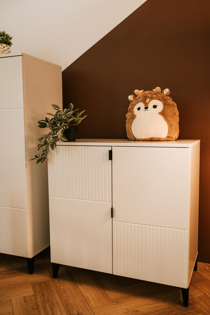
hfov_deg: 37.8
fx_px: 307
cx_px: 105
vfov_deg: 54.5
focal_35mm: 35
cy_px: 158
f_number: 1.8
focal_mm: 35
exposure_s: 1/250
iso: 800
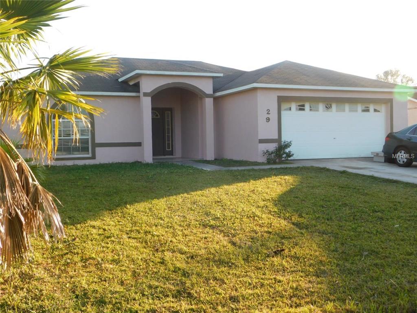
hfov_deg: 46.8
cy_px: 156
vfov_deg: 36.0
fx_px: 482
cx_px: 208
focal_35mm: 40
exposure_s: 1/200
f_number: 3.6
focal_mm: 7.1
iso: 125
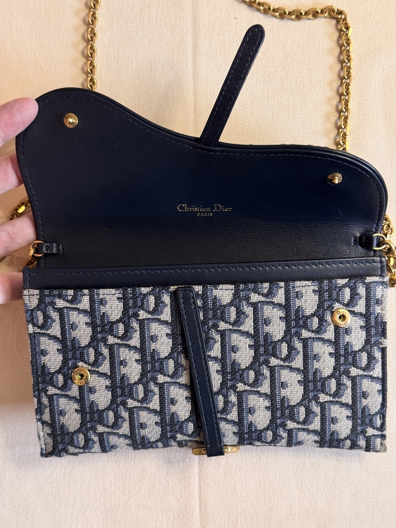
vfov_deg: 39.7
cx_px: 198
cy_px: 264
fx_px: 732
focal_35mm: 48
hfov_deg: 30.3
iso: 160
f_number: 1.78
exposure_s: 1/50
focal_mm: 6.76
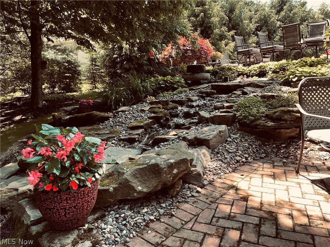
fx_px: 248
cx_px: 165
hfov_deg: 67.3
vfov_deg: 53.1
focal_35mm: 26
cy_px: 124
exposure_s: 1/121
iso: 40
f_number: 1.6
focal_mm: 5.1
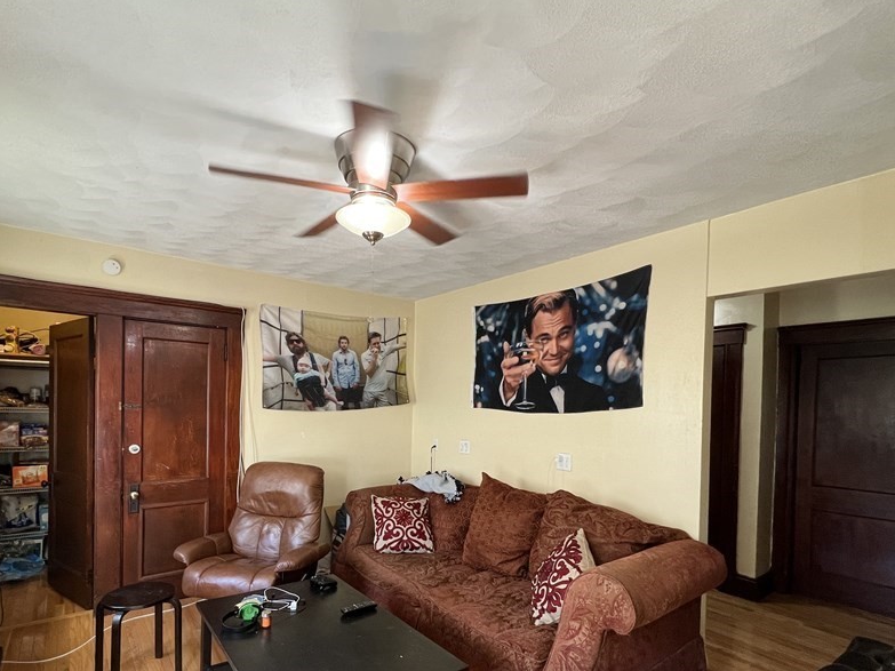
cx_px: 419
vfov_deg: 73.5
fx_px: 439
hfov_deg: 90.9
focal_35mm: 17
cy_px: 416
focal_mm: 1.57
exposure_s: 1/60
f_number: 1.8
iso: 250
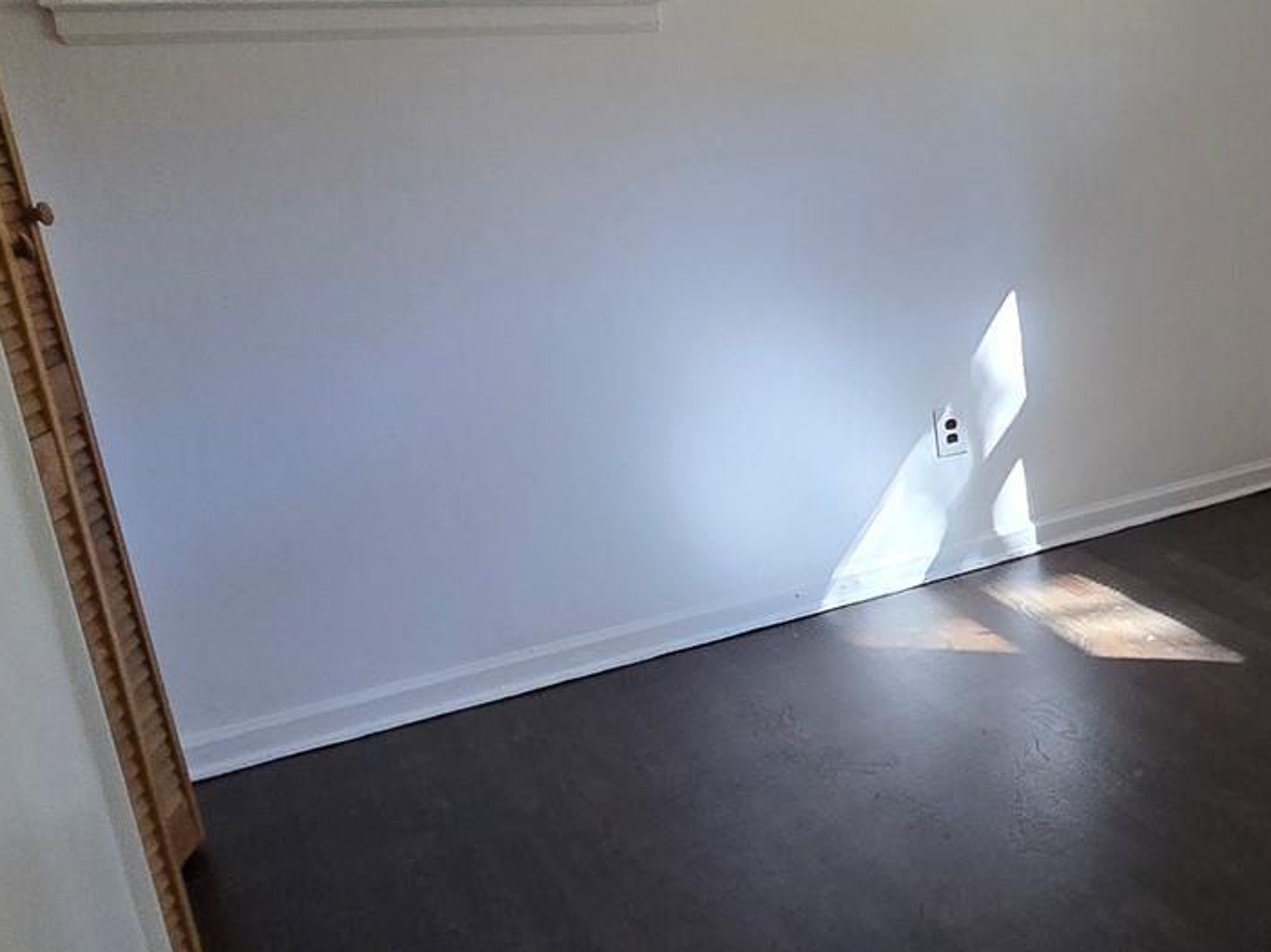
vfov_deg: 37.6
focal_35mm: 38
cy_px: 395
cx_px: 1519
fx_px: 1395
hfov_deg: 37.4
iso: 320
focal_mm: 2.2
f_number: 2.2
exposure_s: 1/60
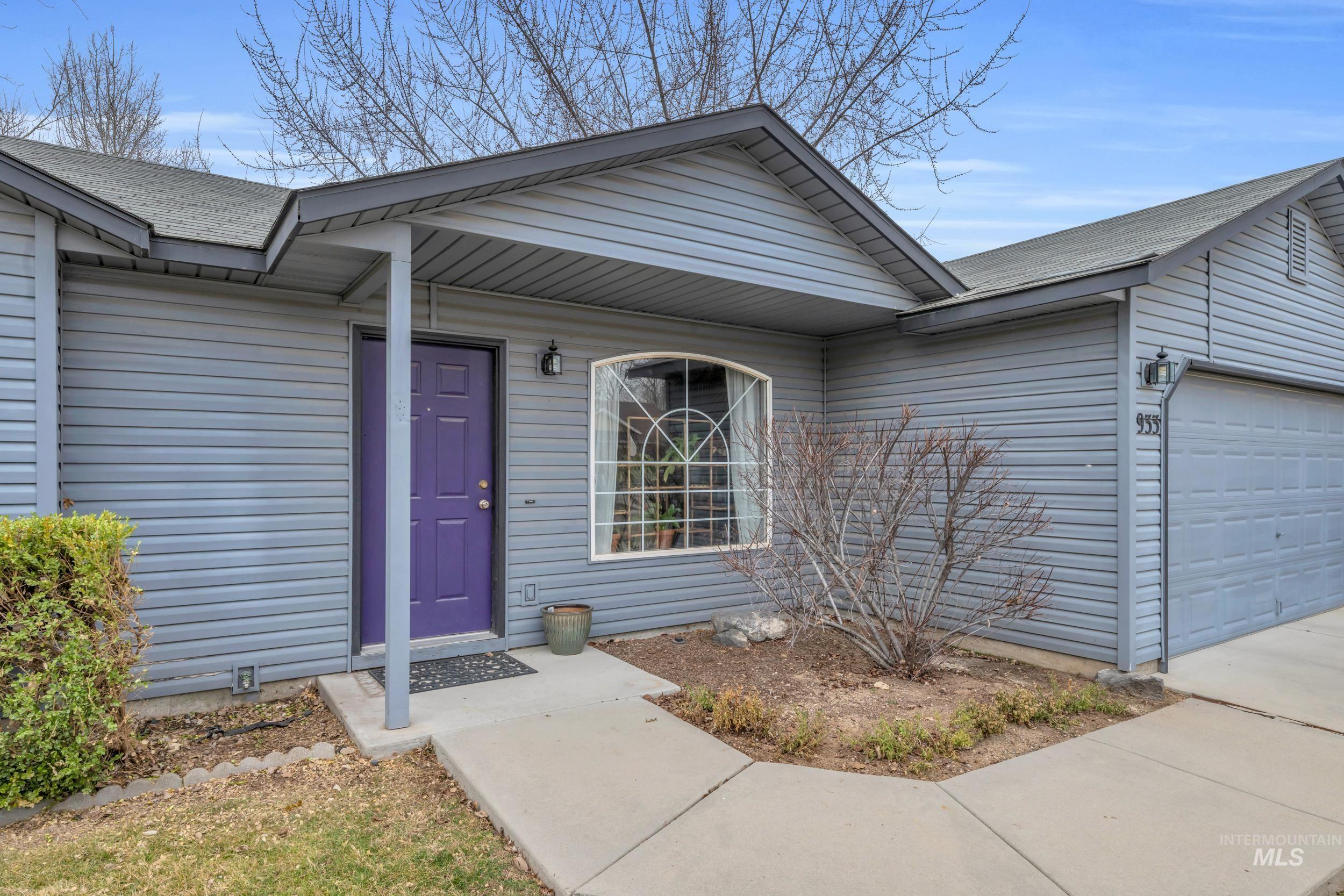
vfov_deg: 63.2
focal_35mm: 20
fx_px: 728
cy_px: 448
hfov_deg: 85.4
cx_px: 672
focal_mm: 19.5
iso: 200
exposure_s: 1/125
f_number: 11
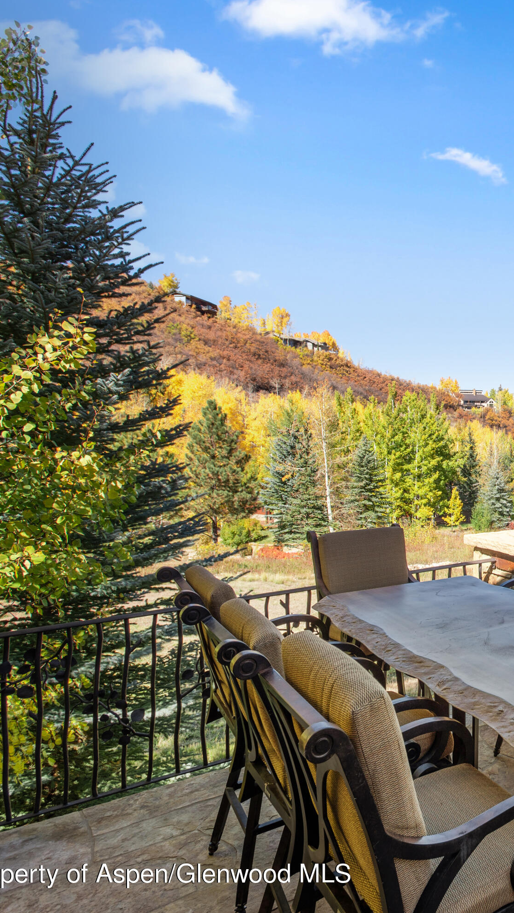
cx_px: 566
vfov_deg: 69.9
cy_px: 454
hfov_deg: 36.3
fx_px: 654
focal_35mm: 27
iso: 100
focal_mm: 17
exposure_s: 1/60
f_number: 7.1
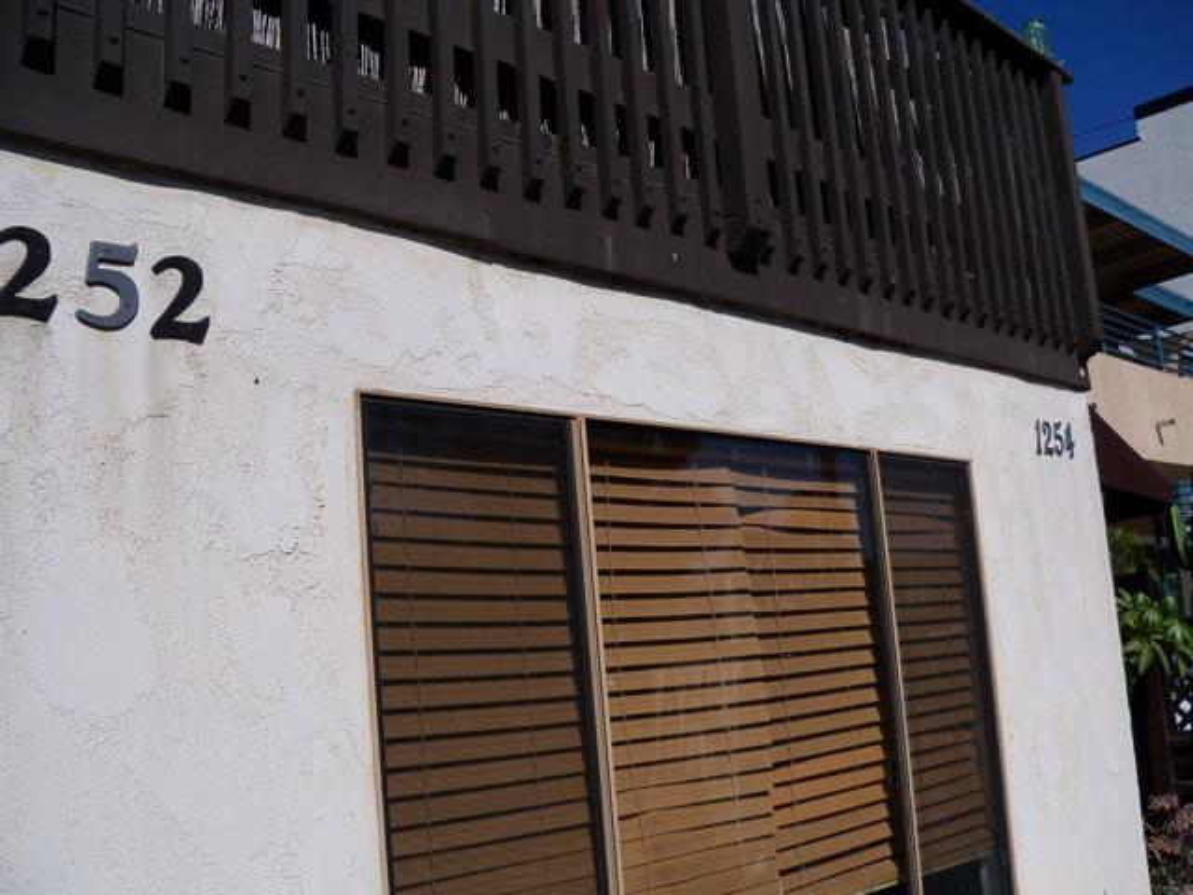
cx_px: 596
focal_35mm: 35
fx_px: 1206
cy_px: 448
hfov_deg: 52.6
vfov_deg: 40.7
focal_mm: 6.2
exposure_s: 1/1000
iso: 80
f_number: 6.2
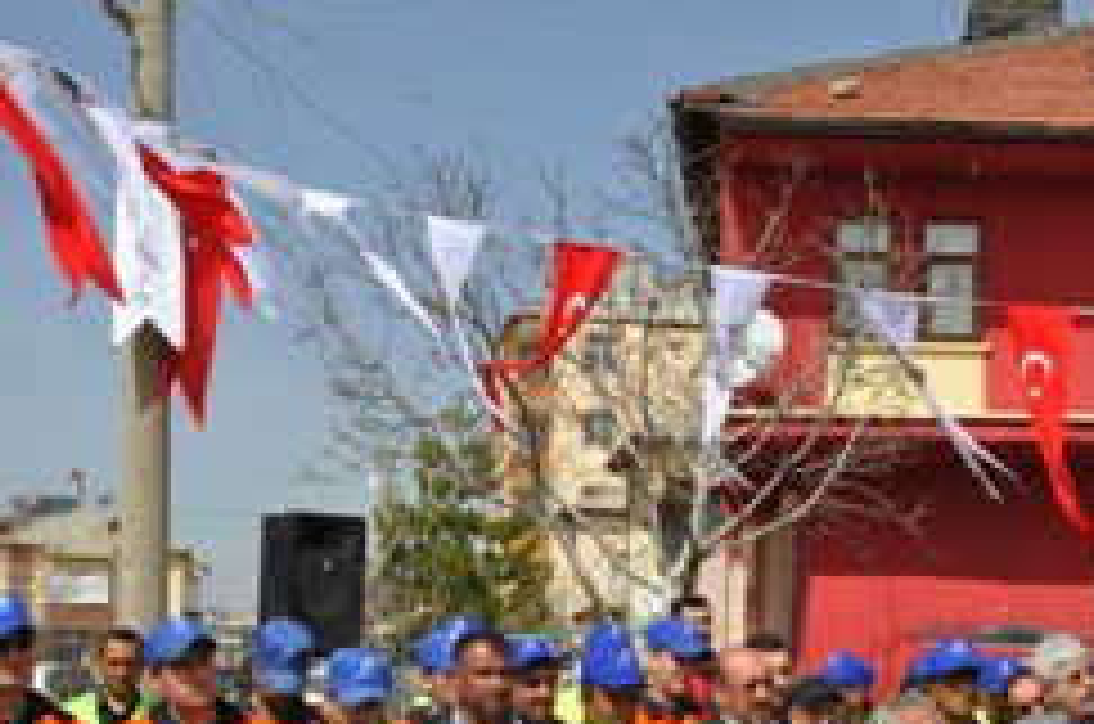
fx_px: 2184
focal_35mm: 72
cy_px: 562
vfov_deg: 18.7
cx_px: 864
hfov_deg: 27.6
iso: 200
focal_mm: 26
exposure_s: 1/400
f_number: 10
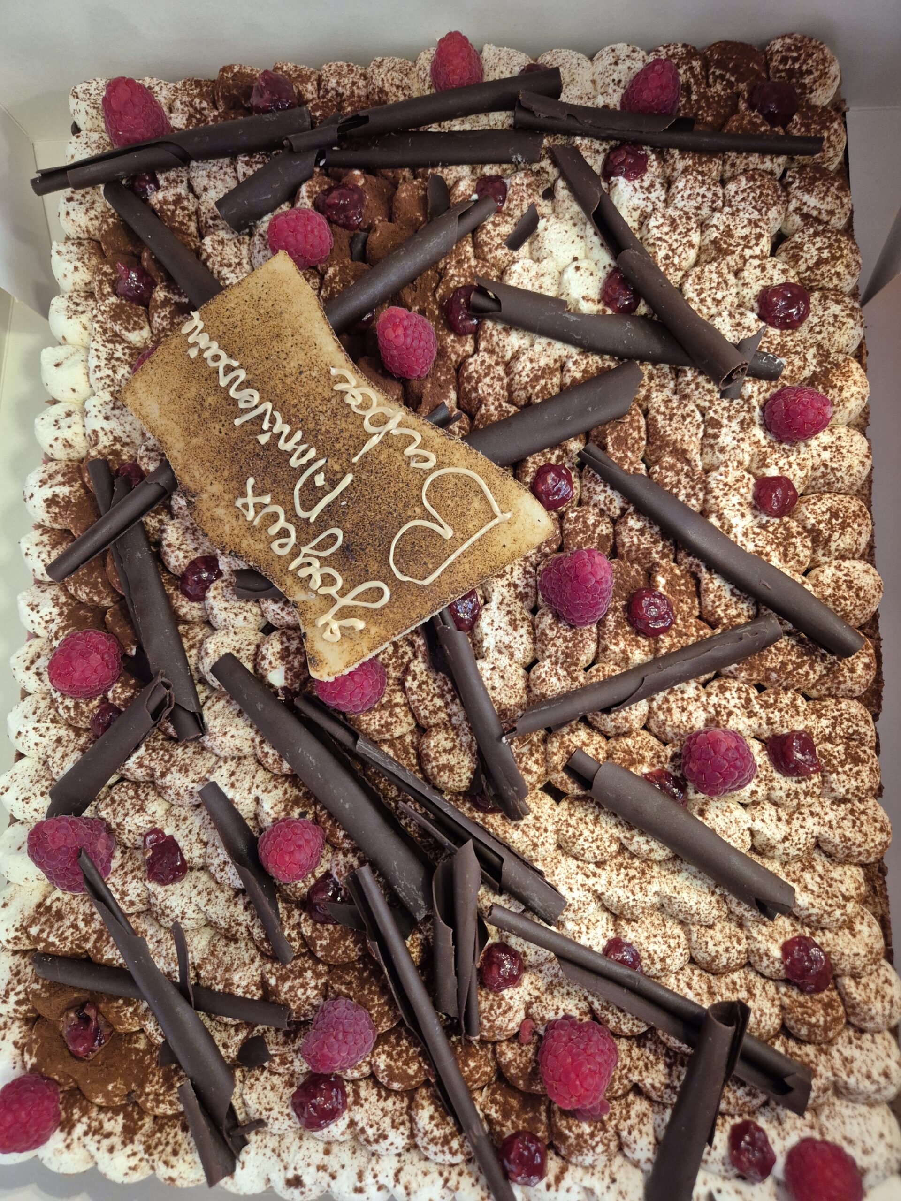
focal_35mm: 23
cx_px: 450
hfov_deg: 58.9
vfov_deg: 73.9
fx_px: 798
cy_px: 600
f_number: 1.8
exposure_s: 1/100
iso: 640
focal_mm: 5.4
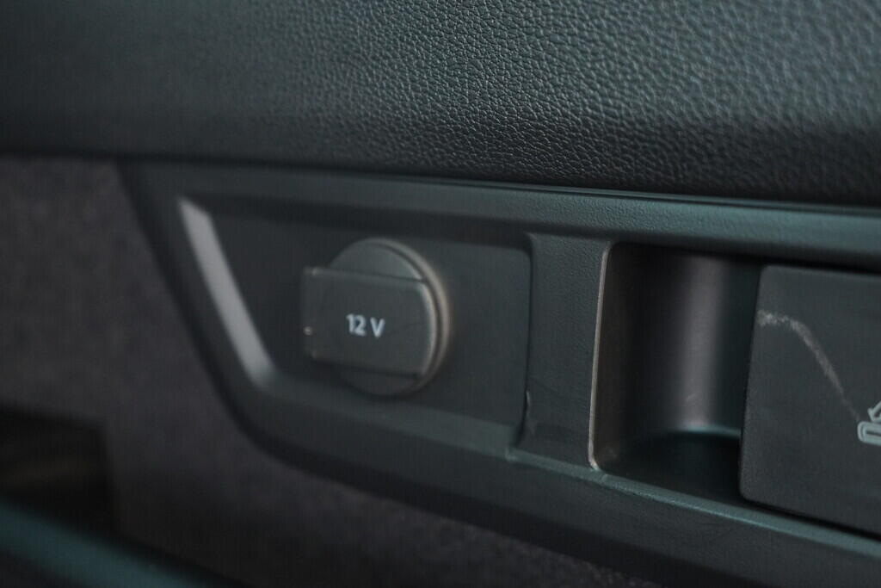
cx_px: 440
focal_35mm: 36
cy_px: 294
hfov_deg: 53.1
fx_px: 881
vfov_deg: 36.9
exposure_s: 1/40
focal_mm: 24
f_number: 2.8
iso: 1600
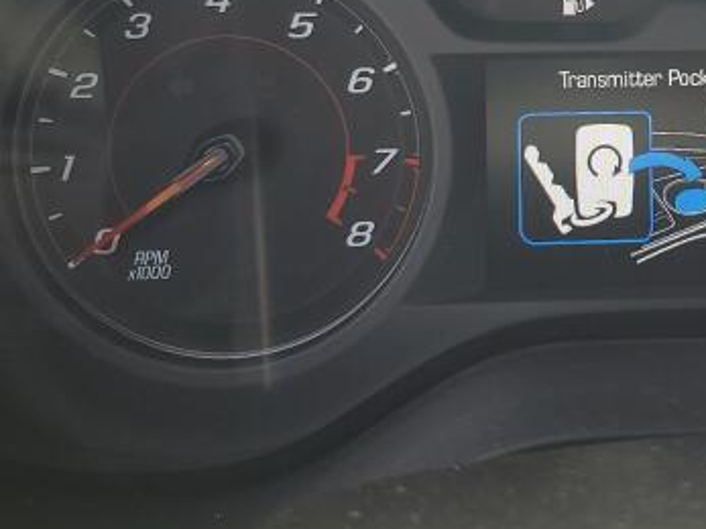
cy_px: 61
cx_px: 651
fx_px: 1223
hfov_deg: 30.6
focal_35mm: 60
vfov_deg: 23.8
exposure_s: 1/159
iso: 50
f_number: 1.5
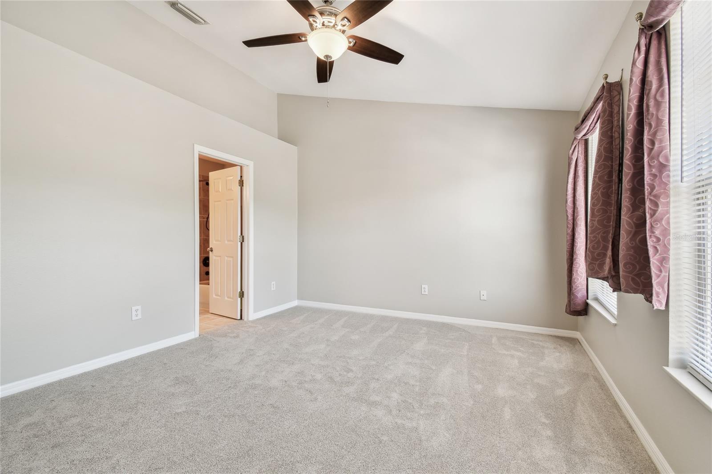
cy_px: 237
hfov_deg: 100.4
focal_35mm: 15
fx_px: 297
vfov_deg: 77.3
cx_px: 356
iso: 100
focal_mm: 10
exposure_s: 1/3.33
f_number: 7.1
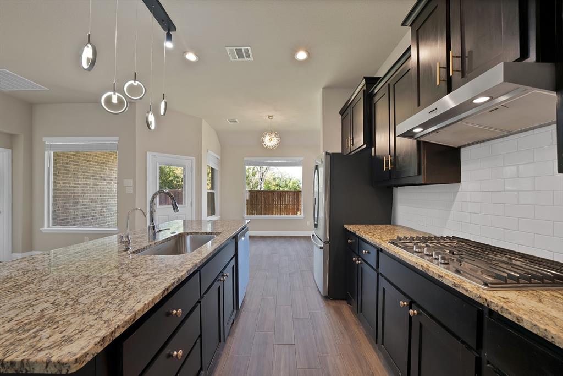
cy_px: 188
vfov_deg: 90.0
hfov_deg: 112.6
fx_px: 188
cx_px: 282
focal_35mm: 12
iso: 640
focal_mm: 12
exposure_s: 1/4
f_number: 9
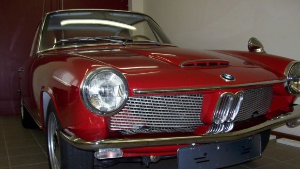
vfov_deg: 29.7
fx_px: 318
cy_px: 92
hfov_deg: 50.5
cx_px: 152
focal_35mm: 40
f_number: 2.7
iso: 200
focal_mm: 6
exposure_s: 1/64
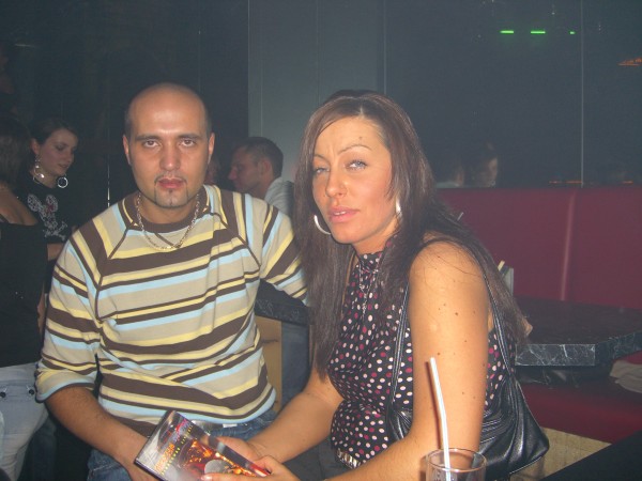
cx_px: 321
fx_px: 705
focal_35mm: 38
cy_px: 240
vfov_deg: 37.7
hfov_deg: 49.0
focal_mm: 7.9
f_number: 2.8
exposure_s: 1/60
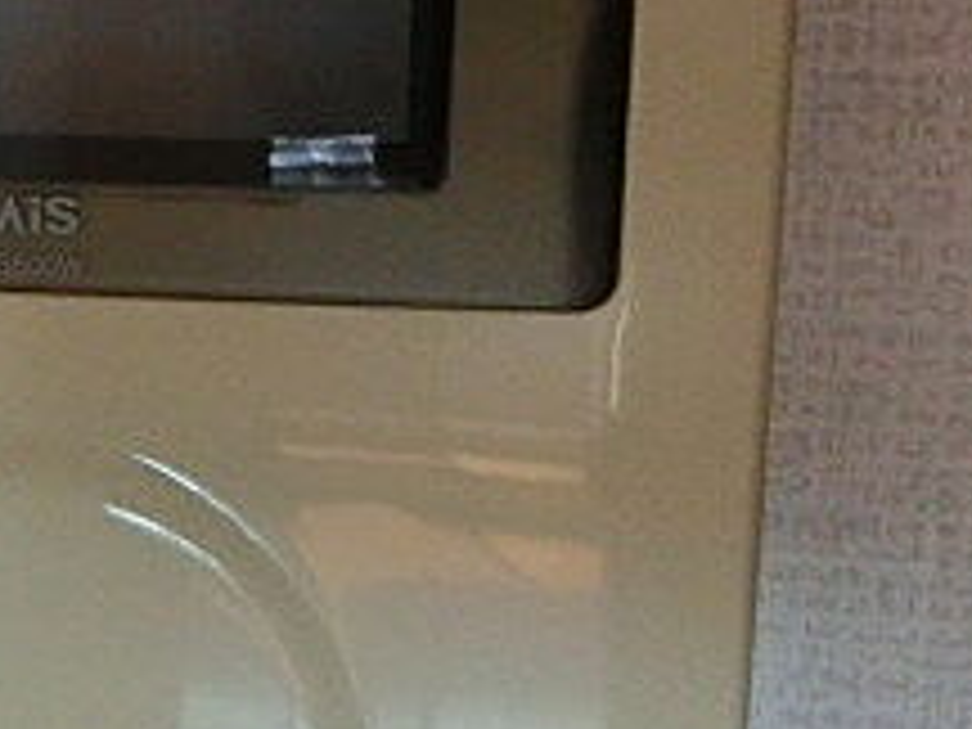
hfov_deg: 24.5
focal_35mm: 74
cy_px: 320
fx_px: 2078
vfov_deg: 19.9
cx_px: -112
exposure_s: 1/500
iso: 800
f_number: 3.5
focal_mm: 4.5
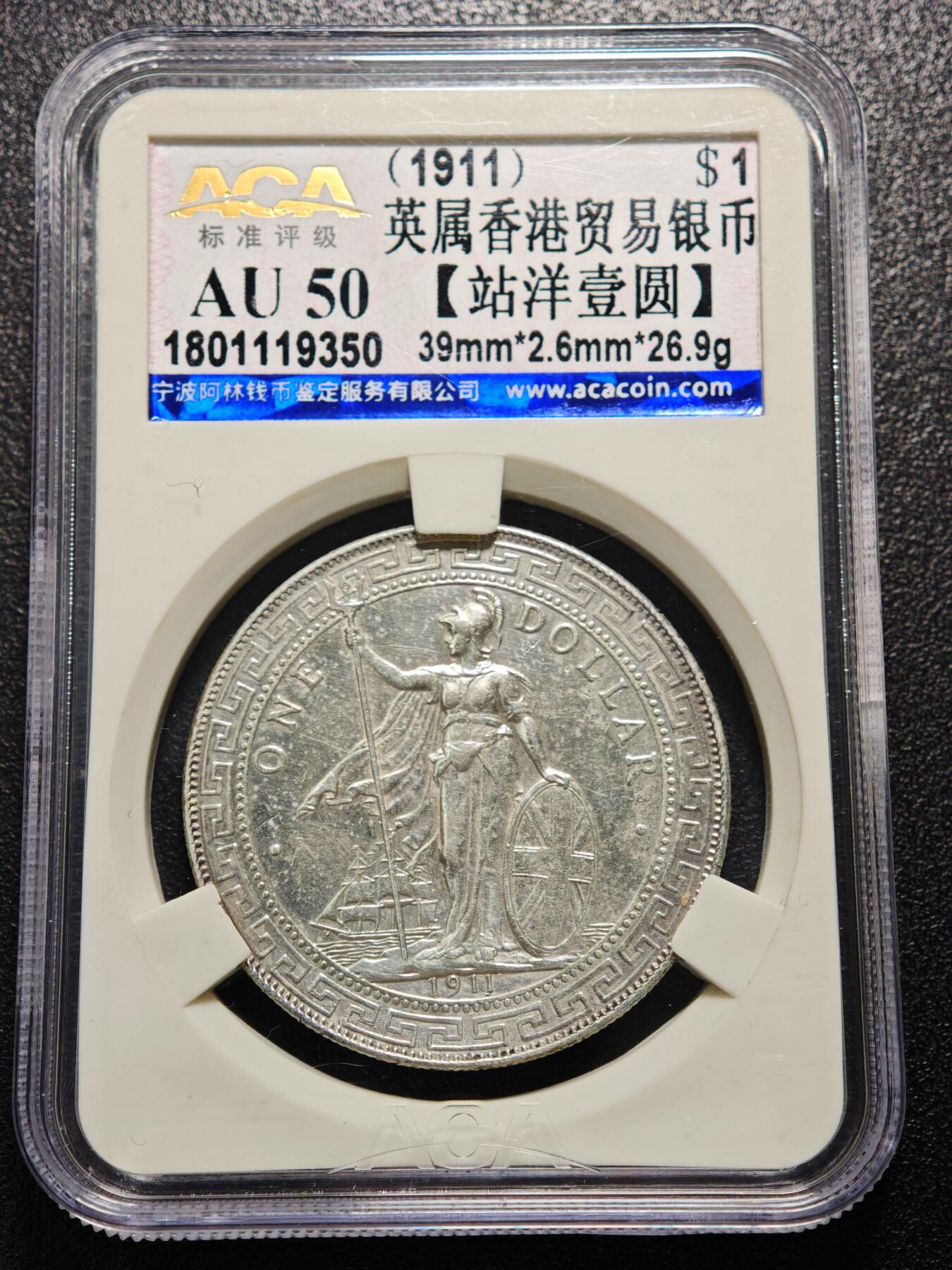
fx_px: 2200
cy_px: 635
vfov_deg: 32.2
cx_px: 476
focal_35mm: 60
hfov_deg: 24.4
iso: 500
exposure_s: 1/107
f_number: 2
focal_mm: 9
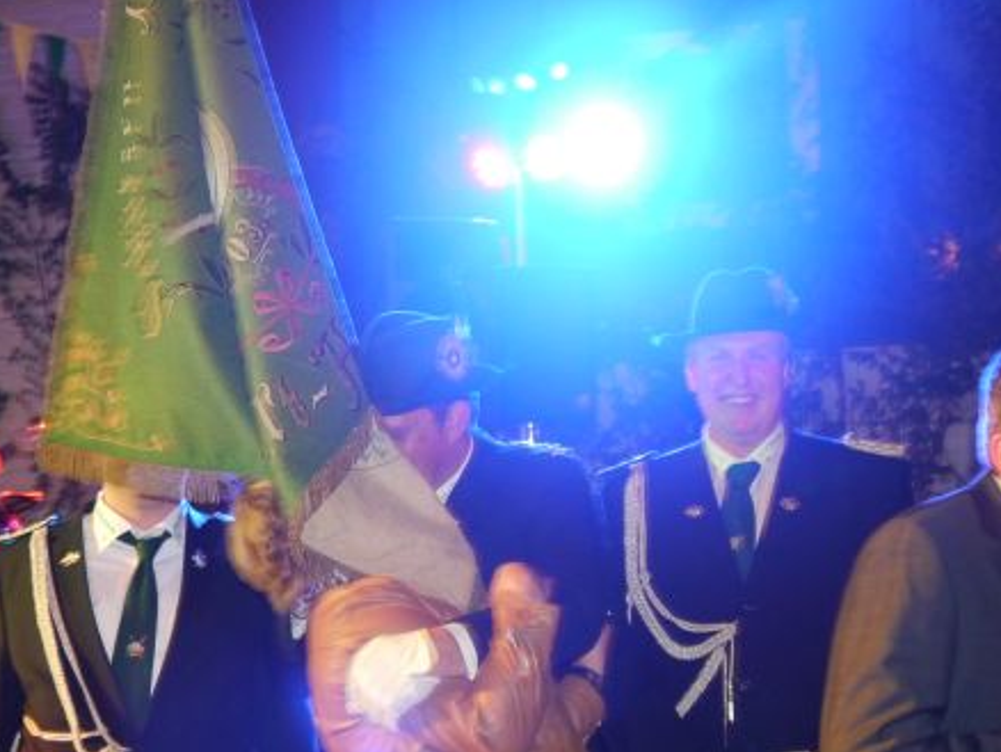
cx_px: 491
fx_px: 2112
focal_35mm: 73
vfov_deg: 20.2
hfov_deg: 26.7
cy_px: 455
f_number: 4.2
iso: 800
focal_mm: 20
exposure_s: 1/8
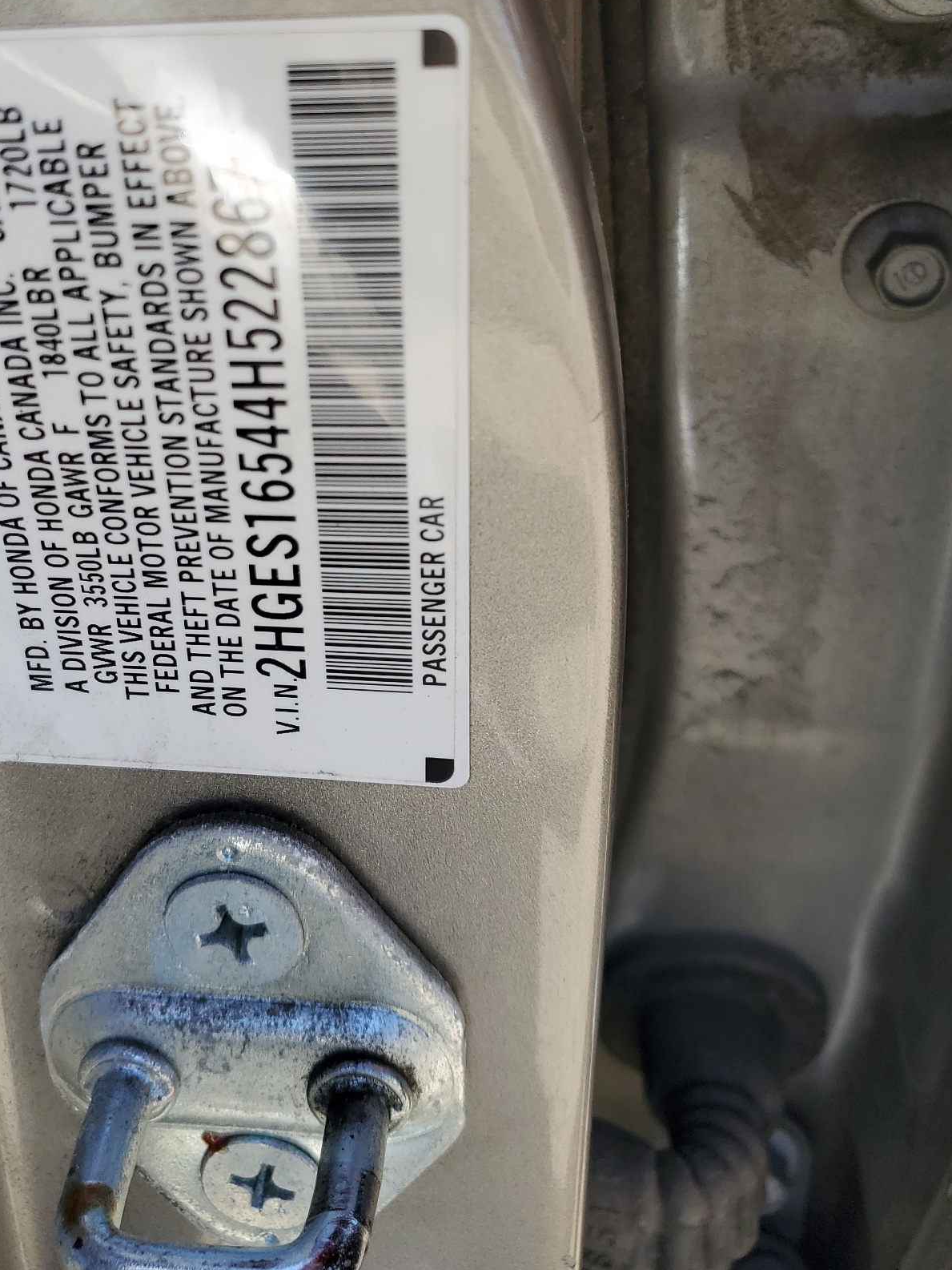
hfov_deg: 40.4
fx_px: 1283
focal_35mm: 35
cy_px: 460
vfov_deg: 51.9
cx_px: 355
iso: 50
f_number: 1.5
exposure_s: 1/385
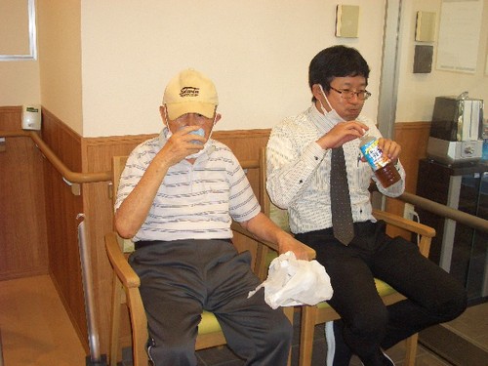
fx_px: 578
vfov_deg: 35.1
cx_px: 244
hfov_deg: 45.8
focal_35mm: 41
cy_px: 183
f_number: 2.8
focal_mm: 6.8
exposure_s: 1/60
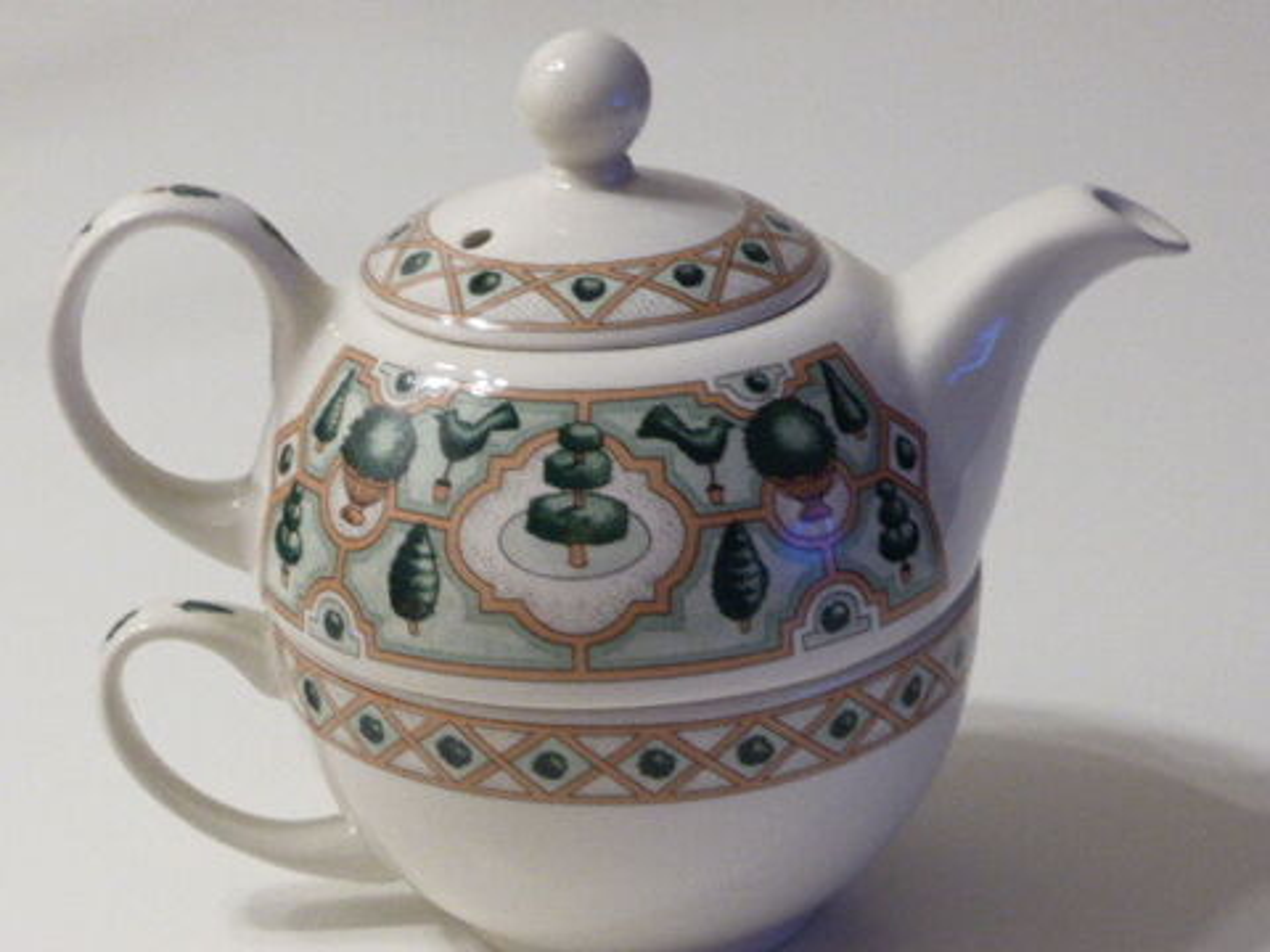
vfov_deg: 14.2
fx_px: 3816
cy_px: 476
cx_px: 635
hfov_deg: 18.9
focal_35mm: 104
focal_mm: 17.1
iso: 400
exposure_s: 1/13
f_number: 5.3
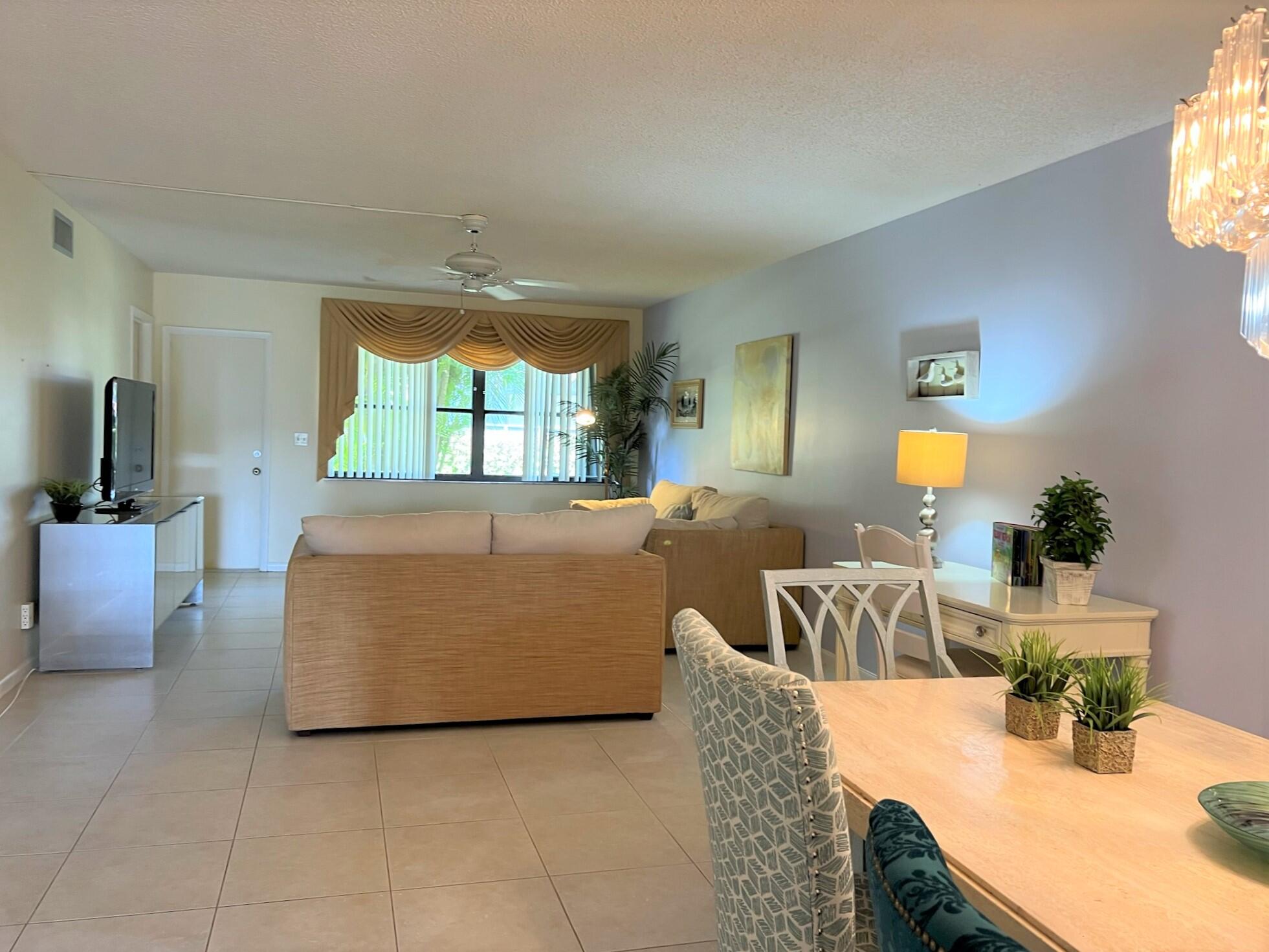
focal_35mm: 26
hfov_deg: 67.3
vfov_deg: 53.1
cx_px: 634
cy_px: 476
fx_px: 953
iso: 100
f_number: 1.5
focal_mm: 5.7
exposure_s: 1/60
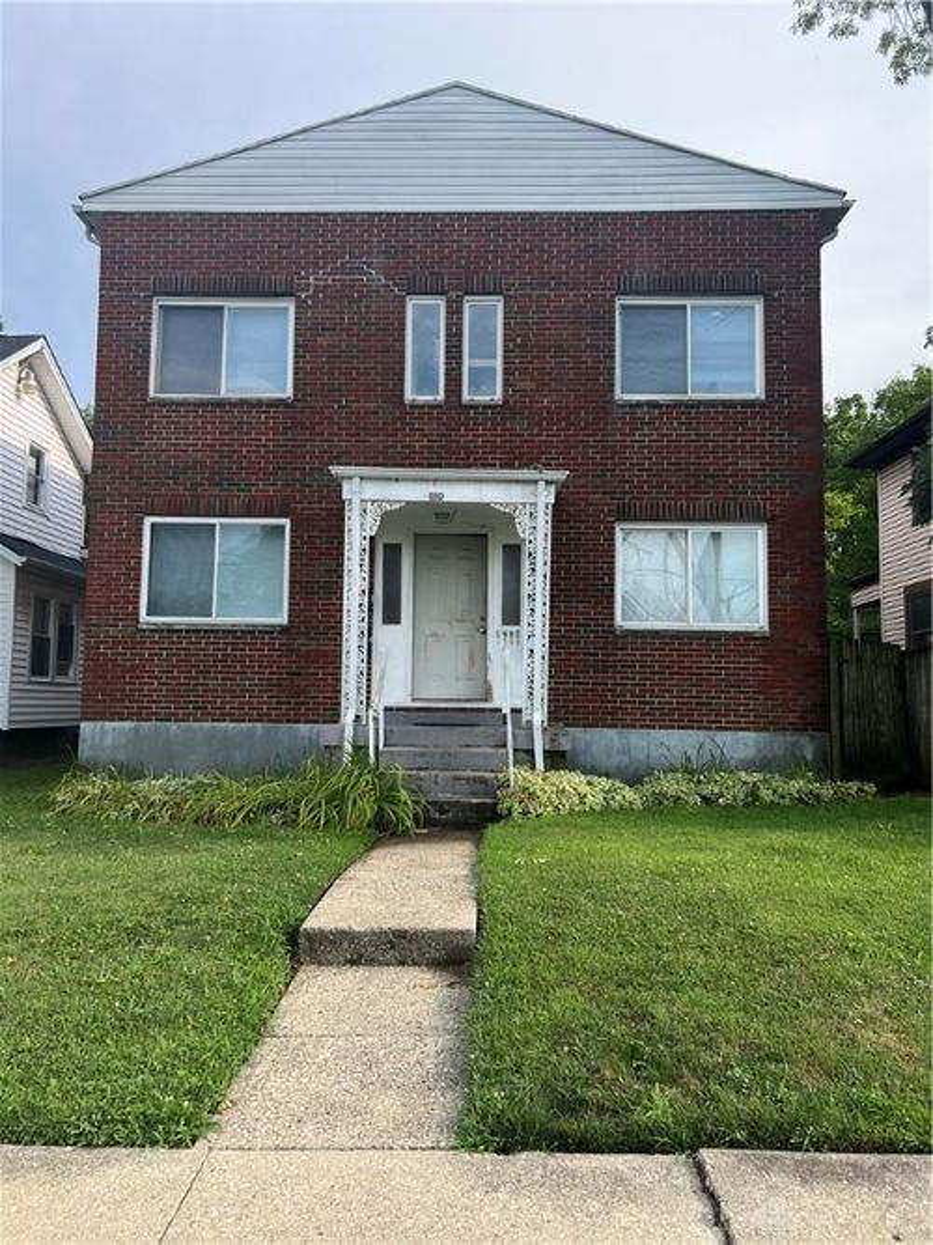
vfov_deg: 67.3
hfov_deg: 53.0
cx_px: 466
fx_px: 935
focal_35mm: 26
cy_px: 622
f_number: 1.5
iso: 50
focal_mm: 5.7
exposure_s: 1/1511
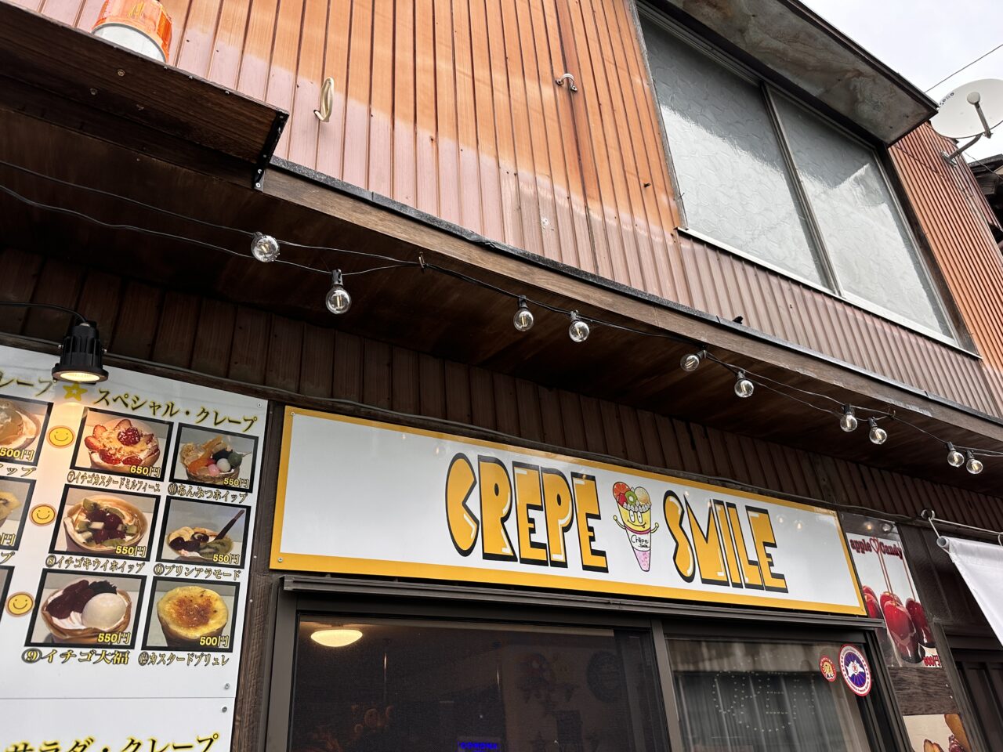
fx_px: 695
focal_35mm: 24
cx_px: 502
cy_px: 376
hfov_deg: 71.6
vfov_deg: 56.8
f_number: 1.78
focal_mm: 6.86
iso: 80
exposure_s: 1/541
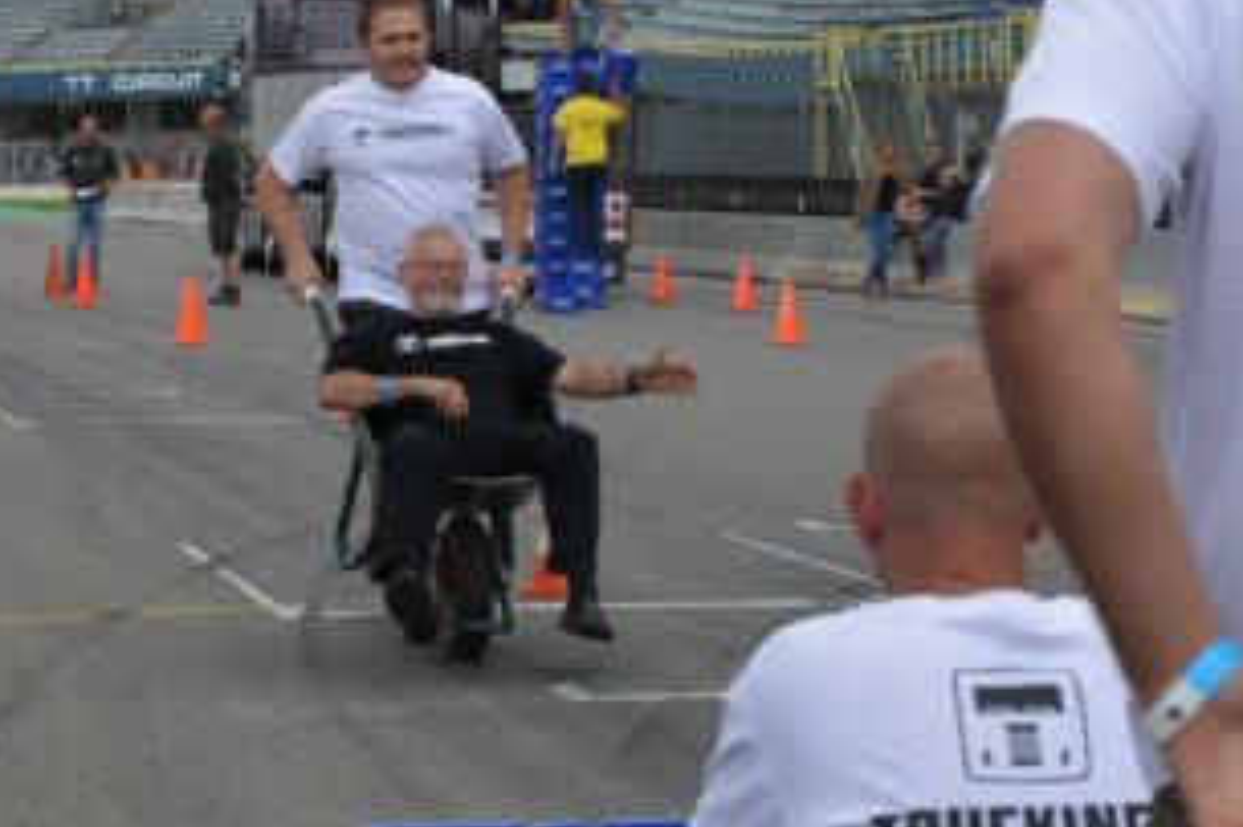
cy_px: 375
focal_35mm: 151
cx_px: 632
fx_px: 5211
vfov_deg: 9.1
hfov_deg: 13.6
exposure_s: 1/200
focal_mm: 40
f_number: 7.1
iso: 200
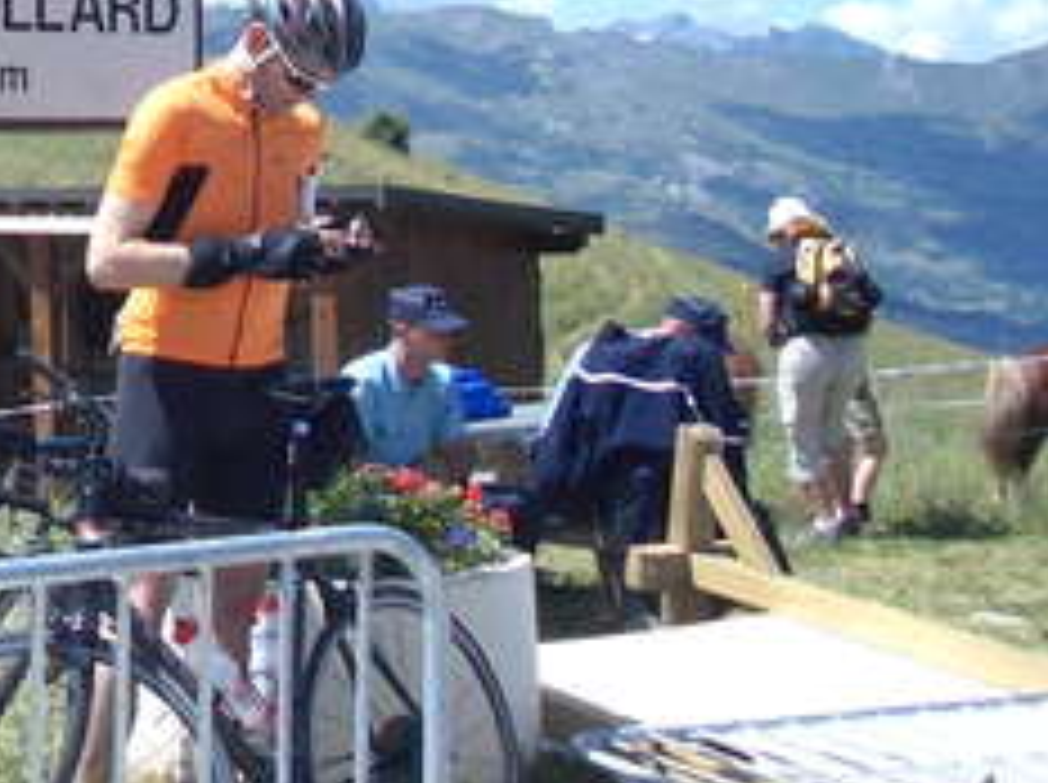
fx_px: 2962
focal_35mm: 98
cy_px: 36
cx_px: -256
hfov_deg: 18.8
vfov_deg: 14.8
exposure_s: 1/320
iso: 80
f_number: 6.2
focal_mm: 5.3
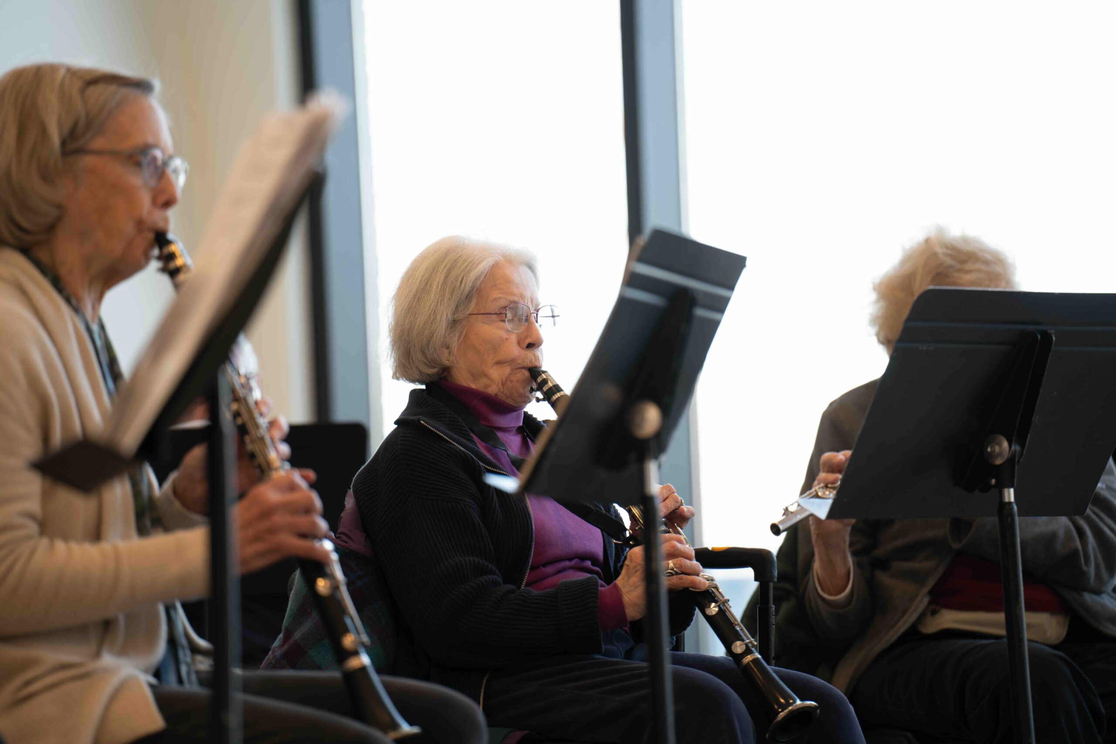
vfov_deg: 7.6
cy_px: 372
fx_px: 5580
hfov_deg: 11.4
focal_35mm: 180
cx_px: 558
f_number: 2.8
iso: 64
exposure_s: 1/50
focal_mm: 180
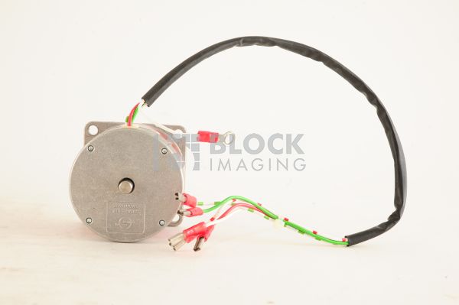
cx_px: 230
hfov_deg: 39.6
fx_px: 637
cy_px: 152
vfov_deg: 26.9
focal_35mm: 50
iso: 1600
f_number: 13
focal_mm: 50
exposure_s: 1/125
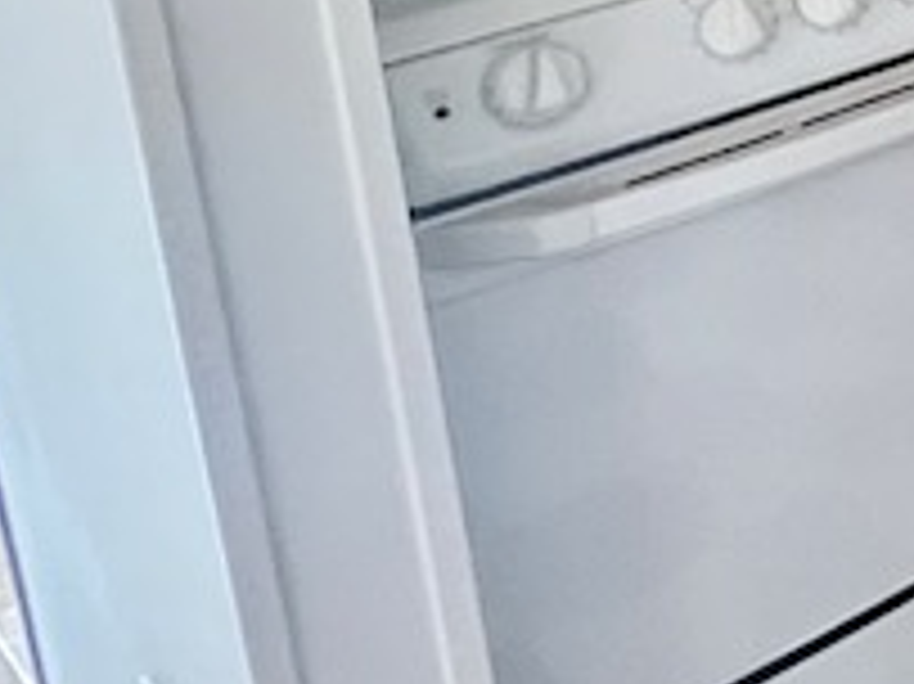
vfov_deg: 19.8
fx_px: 1689
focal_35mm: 64
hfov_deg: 17.3
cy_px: -342
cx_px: 1977
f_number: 1.8
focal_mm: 1.57
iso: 500
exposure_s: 1/60
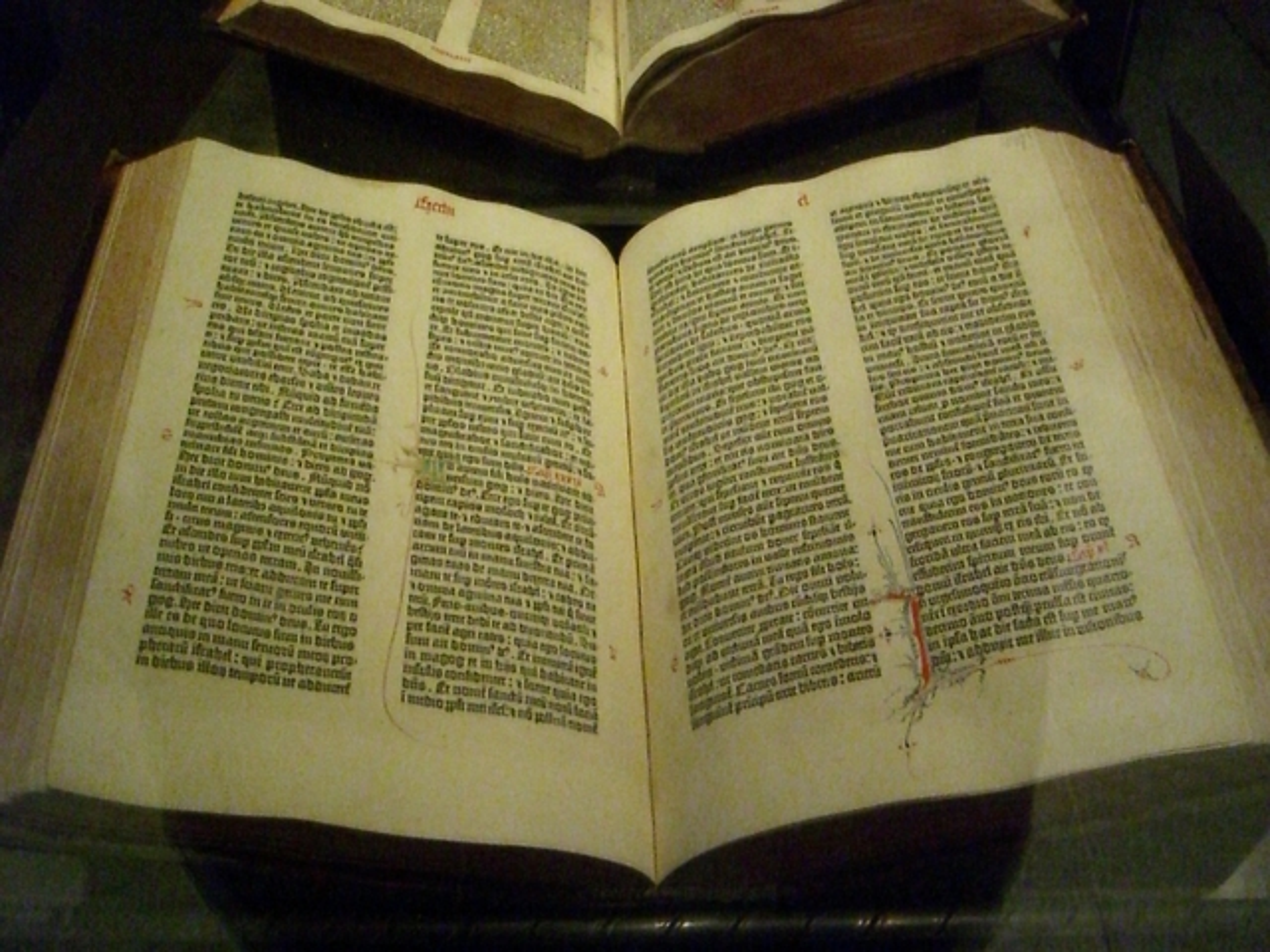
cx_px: 635
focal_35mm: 38
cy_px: 476
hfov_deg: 49.0
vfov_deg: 37.7
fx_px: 1394
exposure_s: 1/100
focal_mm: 6.2
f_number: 2.7
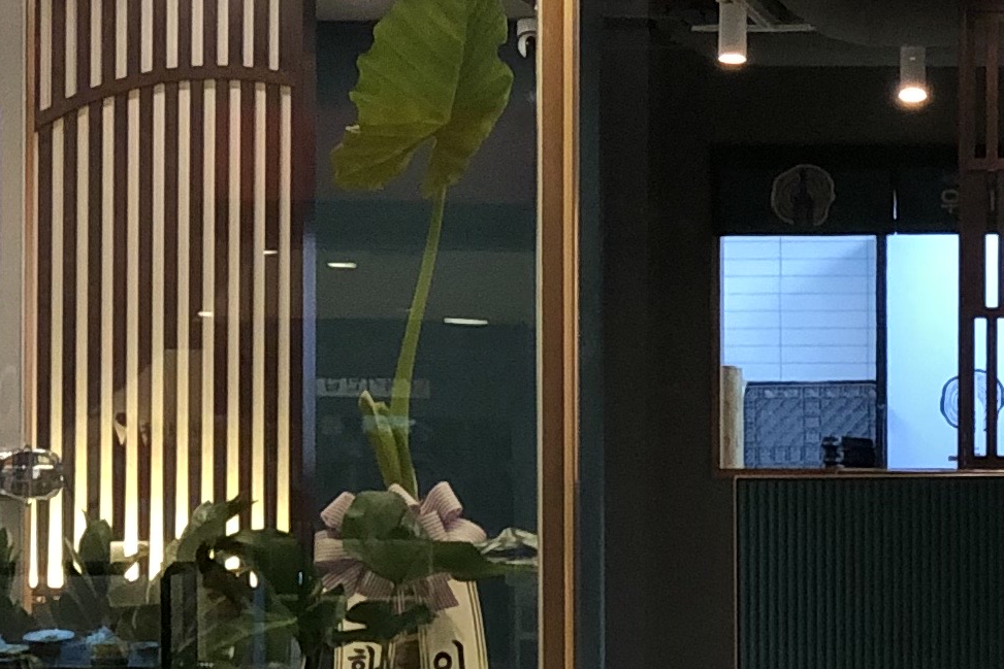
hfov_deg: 9.1
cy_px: 290
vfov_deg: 6.1
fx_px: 6248
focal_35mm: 224
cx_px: 1133
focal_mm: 6
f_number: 2.4
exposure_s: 1/30
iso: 80
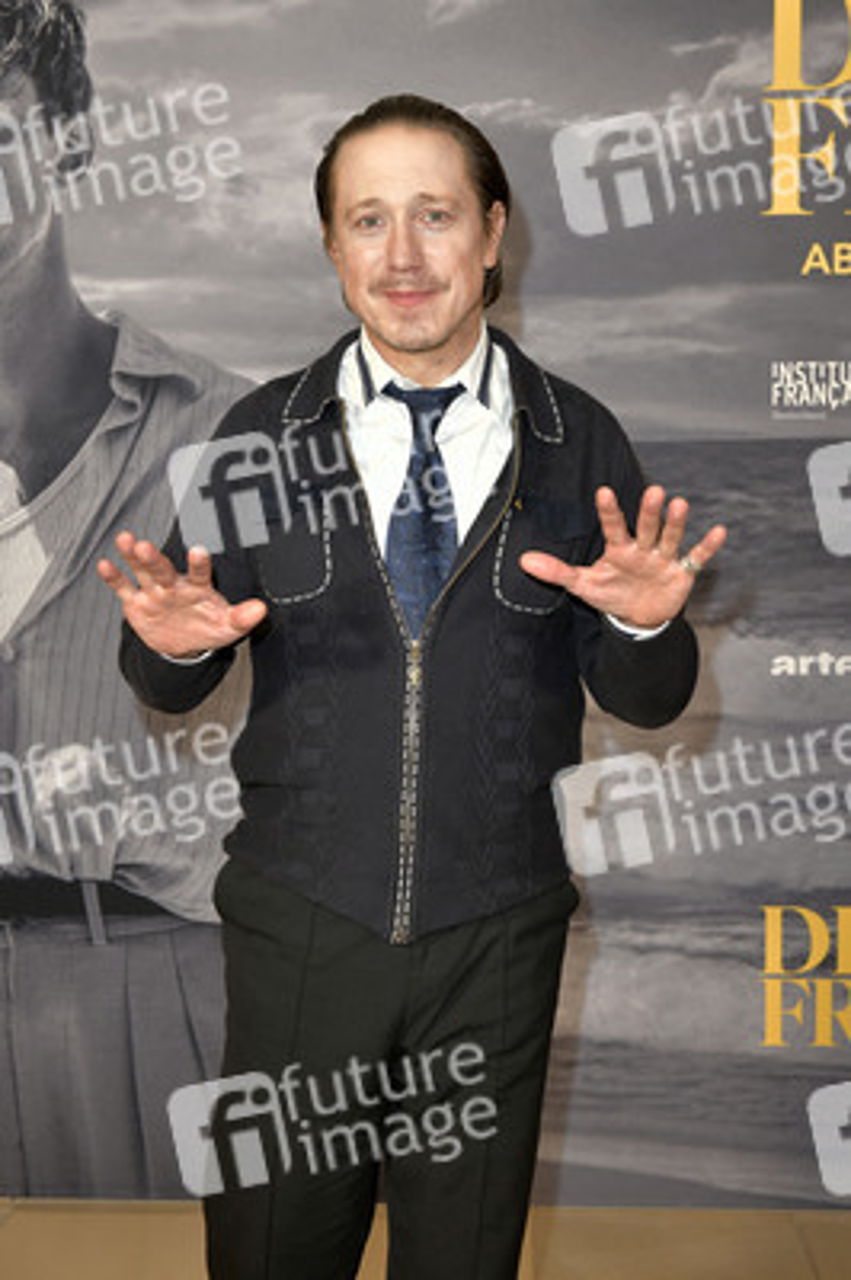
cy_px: 640
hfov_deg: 29.8
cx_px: 426
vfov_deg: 43.6
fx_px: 1598
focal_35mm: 45
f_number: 5.6
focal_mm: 45
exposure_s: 1/125
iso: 1600
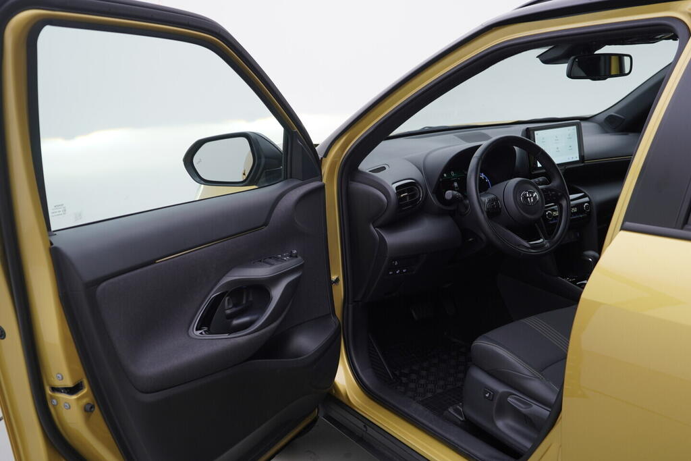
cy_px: 230
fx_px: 691
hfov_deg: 53.1
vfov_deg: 36.9
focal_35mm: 36
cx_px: 346
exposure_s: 1/60
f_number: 3.5
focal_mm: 24
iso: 125
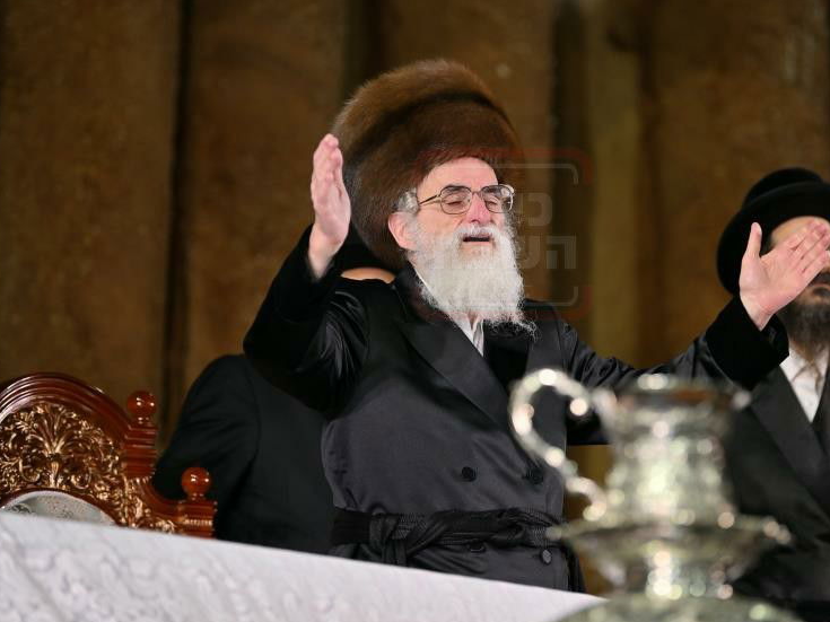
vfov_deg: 7.4
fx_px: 4819
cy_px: 257
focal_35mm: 201
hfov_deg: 9.8
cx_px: 507
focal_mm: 150
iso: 160
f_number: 2.8
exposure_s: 1/200
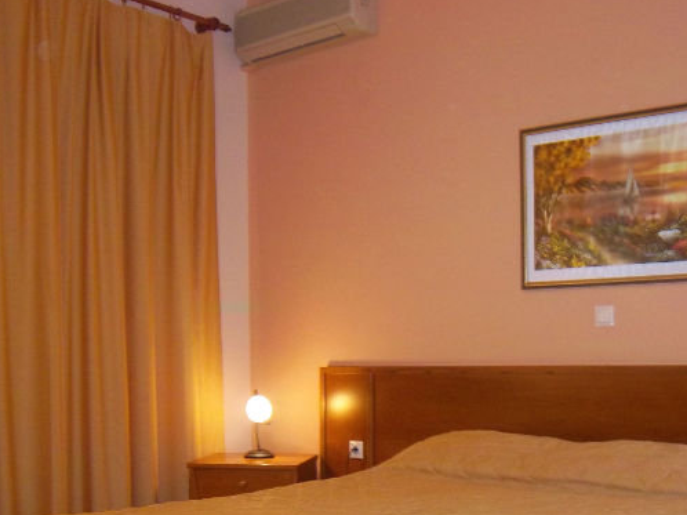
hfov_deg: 41.7
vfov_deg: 31.5
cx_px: 436
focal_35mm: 45
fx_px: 893
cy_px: 395
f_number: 3.5
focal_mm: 5.05
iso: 160
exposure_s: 1/30
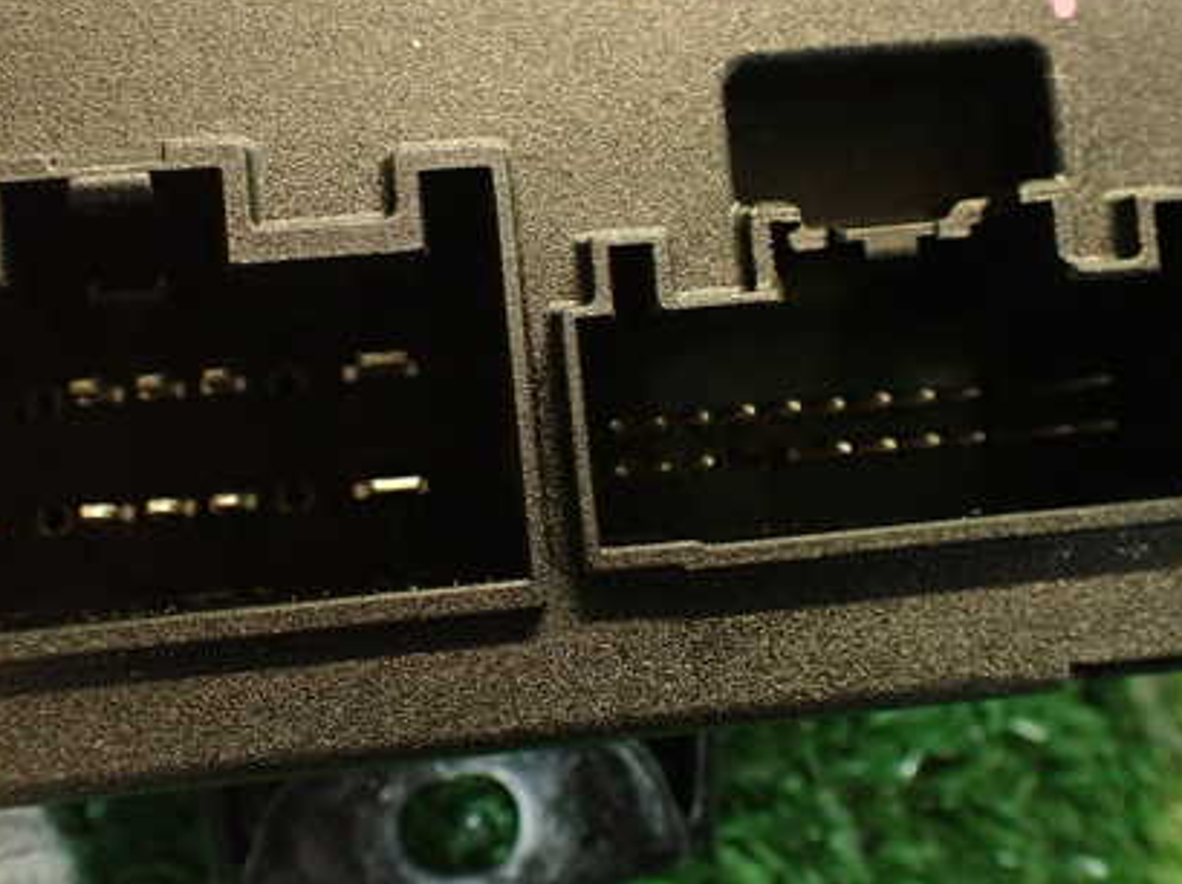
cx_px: 465
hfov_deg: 40.3
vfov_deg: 30.8
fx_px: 1603
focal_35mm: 47
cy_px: 404
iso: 800
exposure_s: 1/25
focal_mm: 5.79
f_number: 2.4
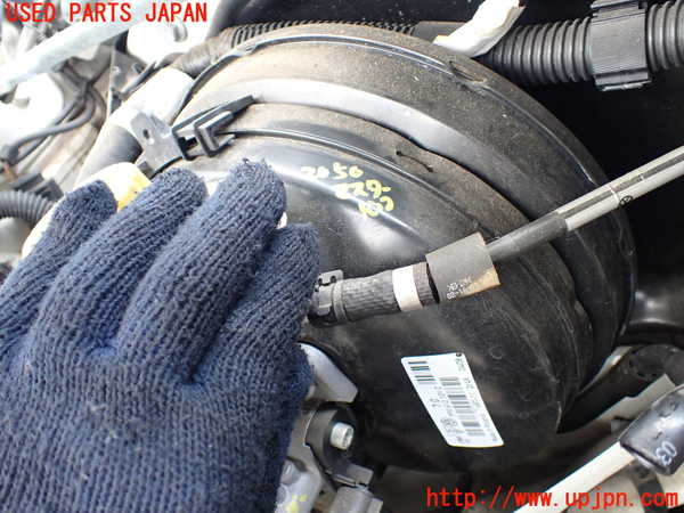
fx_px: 593
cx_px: 342
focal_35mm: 30
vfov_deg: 46.8
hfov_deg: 60.0
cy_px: 256
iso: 320
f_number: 2.3
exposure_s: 1/125
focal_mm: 5.4
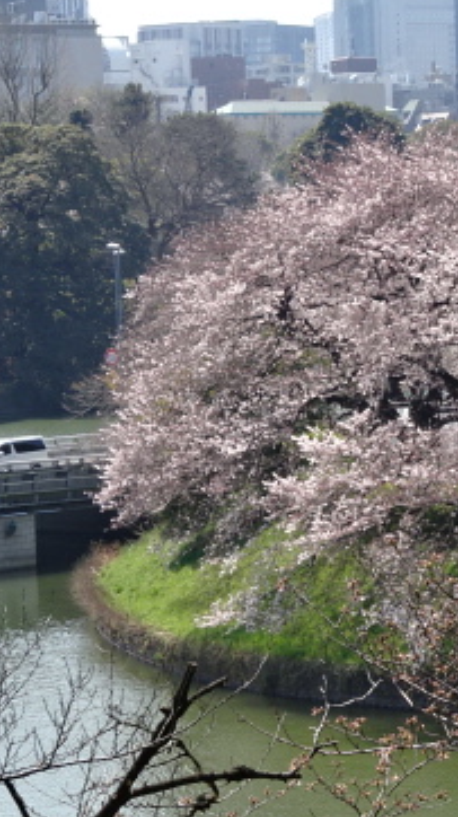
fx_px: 3462
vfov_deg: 13.4
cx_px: 390
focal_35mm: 160
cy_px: 499
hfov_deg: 7.6
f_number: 5
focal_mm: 14.12
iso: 80
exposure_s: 1/250
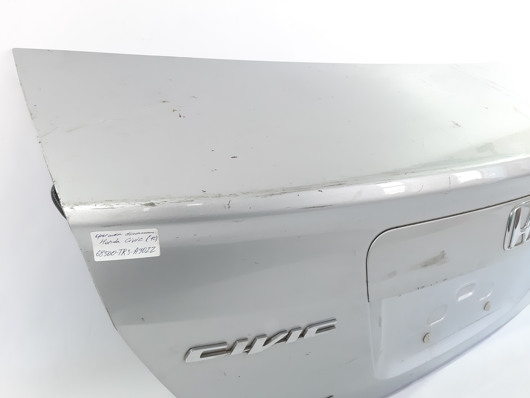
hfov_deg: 65.3
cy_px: 199
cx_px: 265
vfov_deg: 51.4
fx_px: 413
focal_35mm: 27
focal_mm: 3.93
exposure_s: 1/50
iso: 200
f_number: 1.7
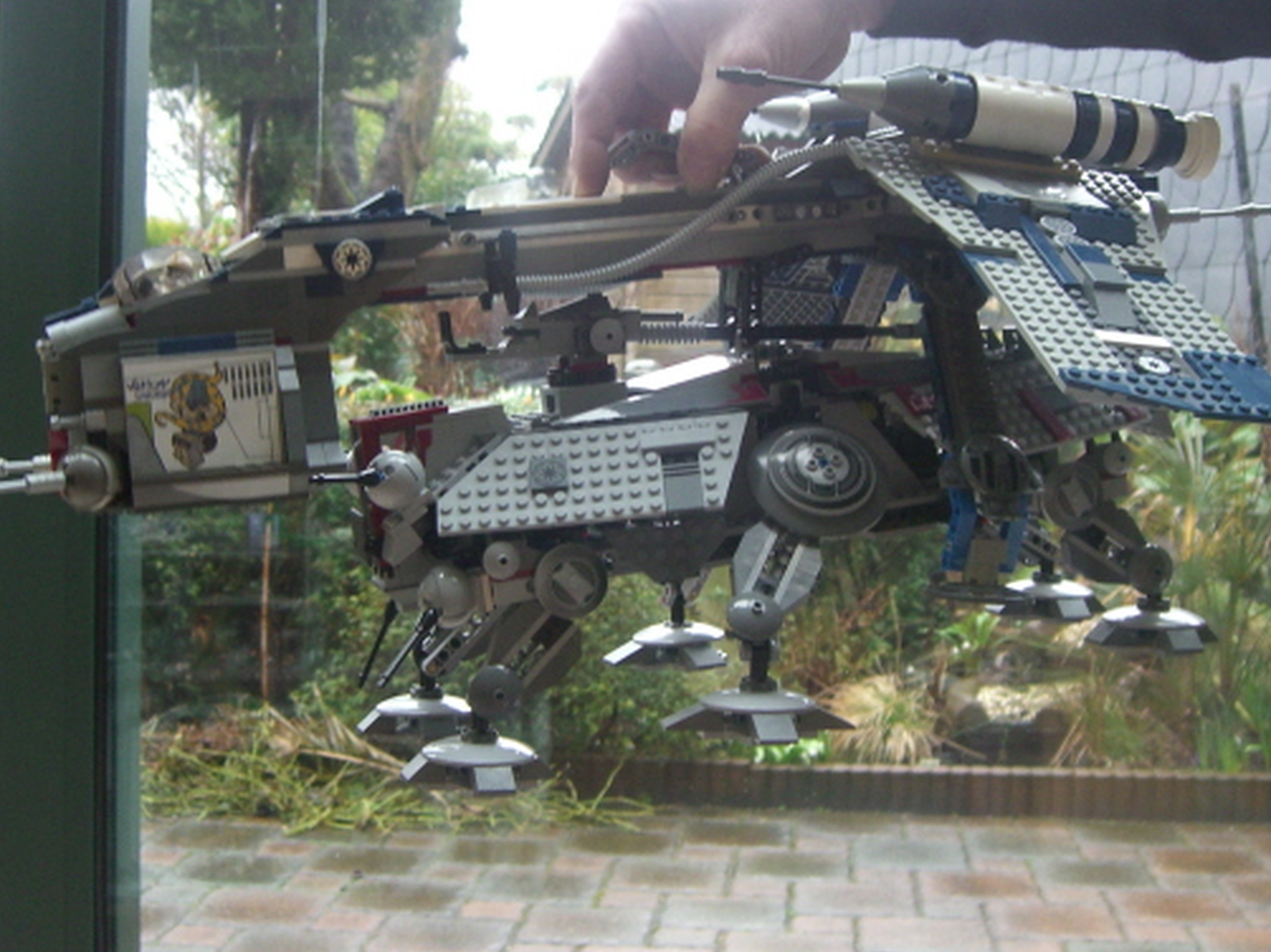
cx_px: 633
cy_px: 409
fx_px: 1945
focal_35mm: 53
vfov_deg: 27.5
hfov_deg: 36.2
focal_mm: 7.9
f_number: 2.8
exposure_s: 1/60
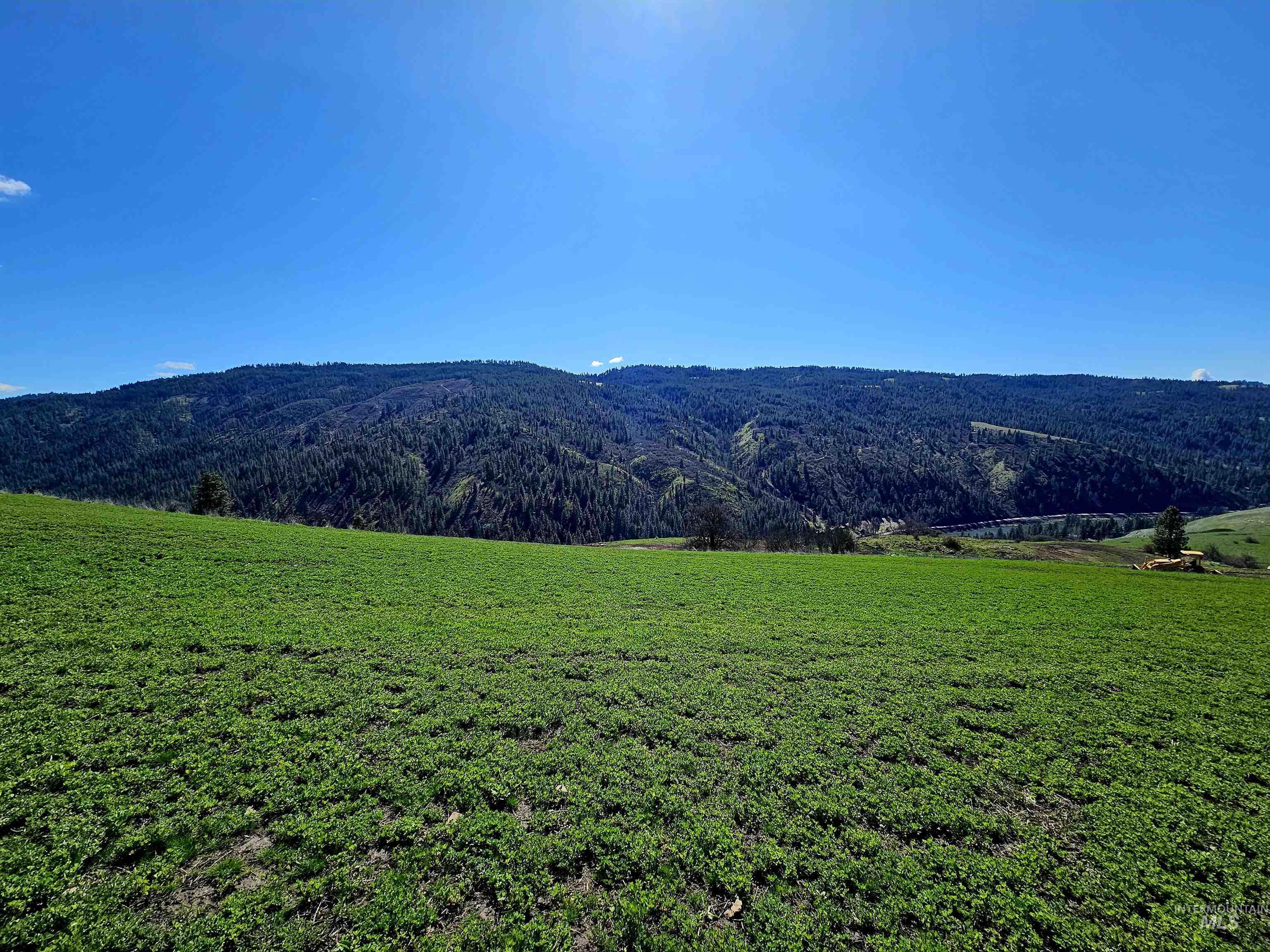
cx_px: 635
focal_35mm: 13
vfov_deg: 89.9
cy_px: 476
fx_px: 477
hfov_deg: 106.2
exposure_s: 1/3333
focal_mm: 2.2
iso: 50
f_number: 2.2
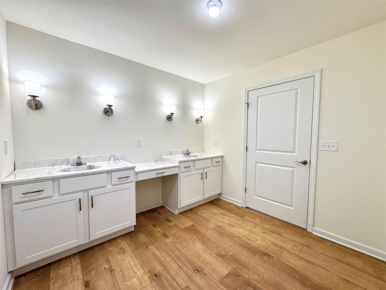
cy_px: 145
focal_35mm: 14
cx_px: 193
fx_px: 156
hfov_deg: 102.1
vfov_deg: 85.7
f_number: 2.2
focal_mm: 2.22
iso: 64
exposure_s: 1/120
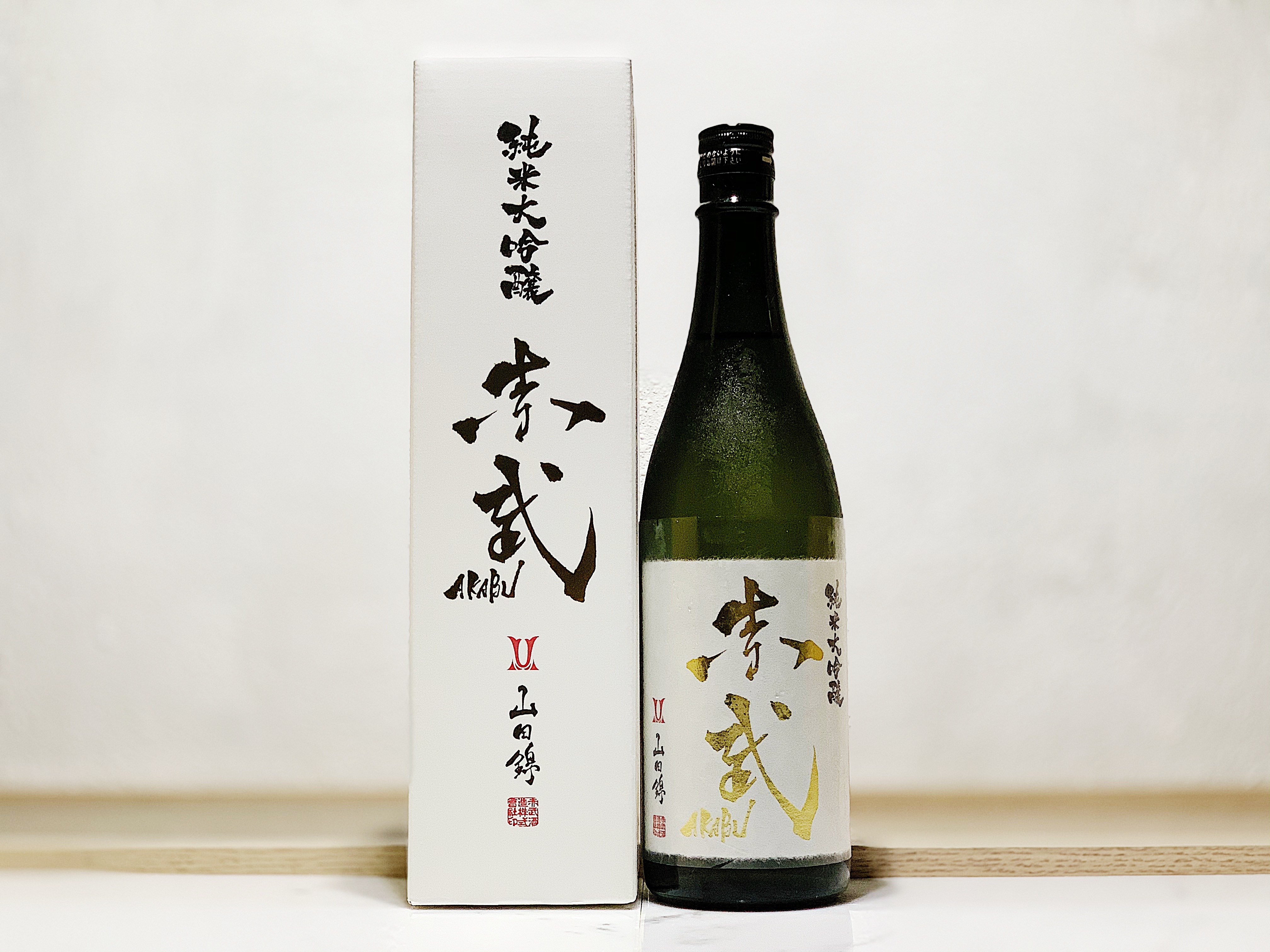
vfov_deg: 28.0
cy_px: 476
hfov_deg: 36.8
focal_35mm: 52
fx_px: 1908
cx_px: 635
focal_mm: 6
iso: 125
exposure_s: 1/122
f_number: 2.4
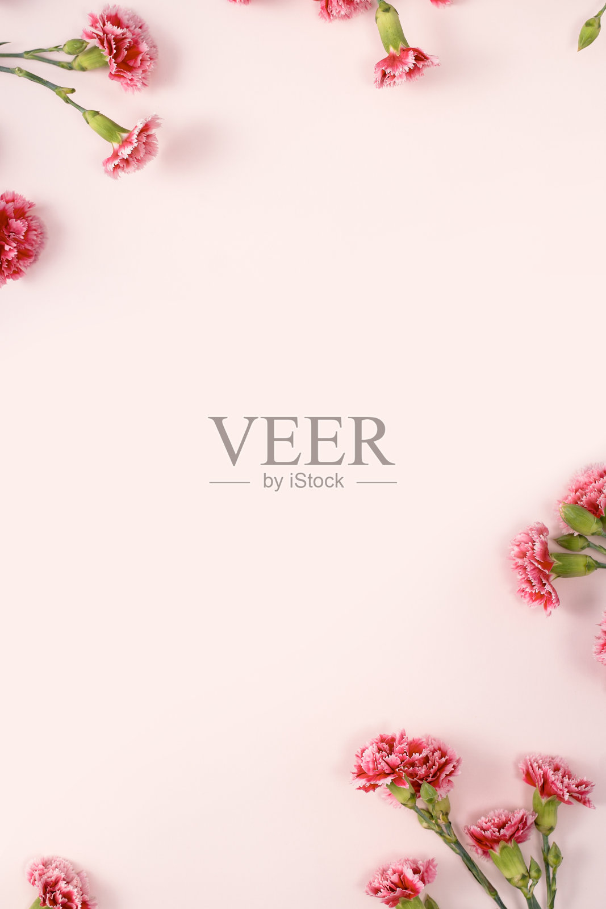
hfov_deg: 18.2
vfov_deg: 27.0
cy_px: 454
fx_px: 1893
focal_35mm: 75
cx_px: 303
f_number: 9
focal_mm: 75
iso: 100
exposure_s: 1/125
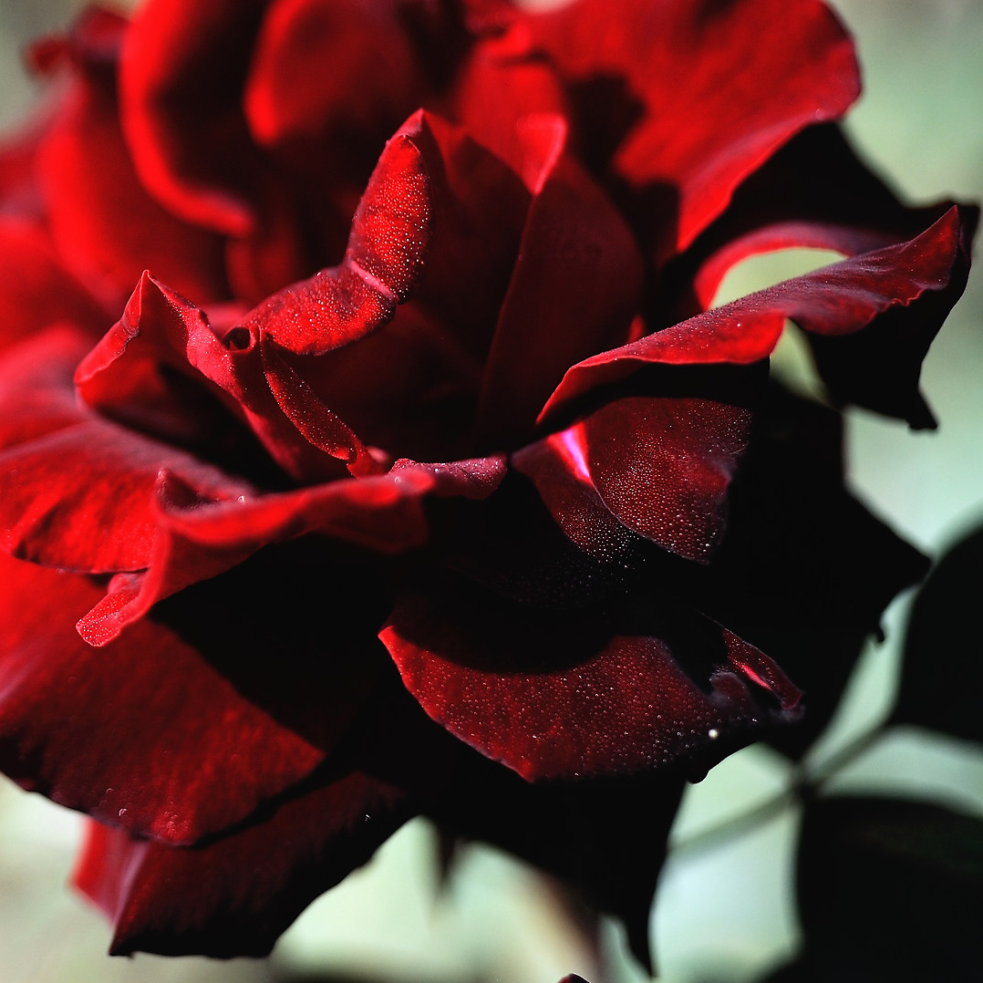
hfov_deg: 16.3
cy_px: 348
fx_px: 3341
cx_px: -87
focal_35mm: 104
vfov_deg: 16.7
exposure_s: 1/2000
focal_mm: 55
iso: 200
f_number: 2.8
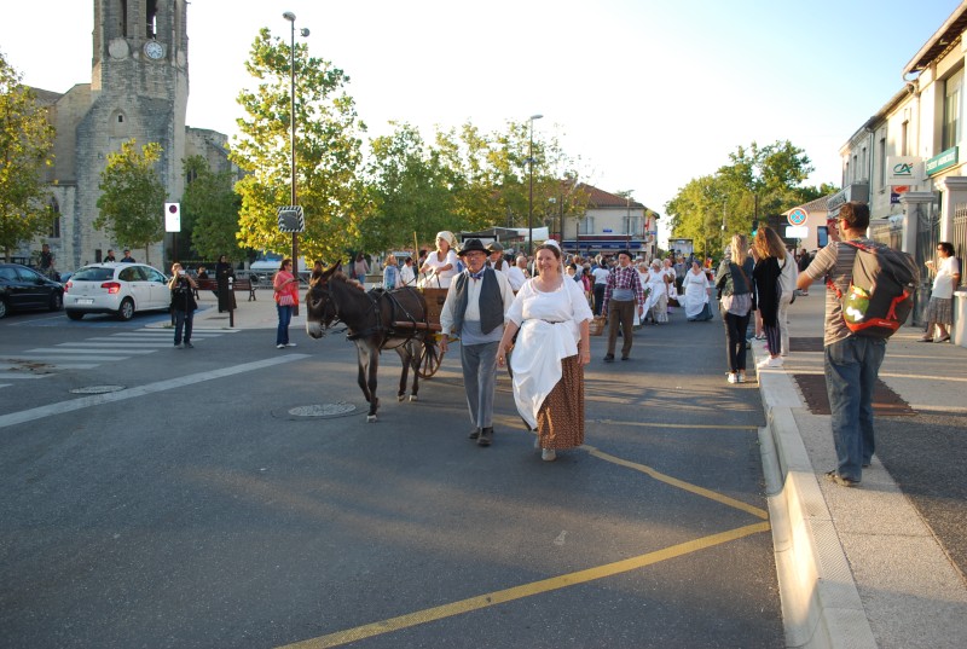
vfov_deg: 48.1
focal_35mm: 27
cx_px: 484
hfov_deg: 67.3
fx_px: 727
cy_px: 324
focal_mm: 18
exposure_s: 1/125
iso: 100
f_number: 3.5
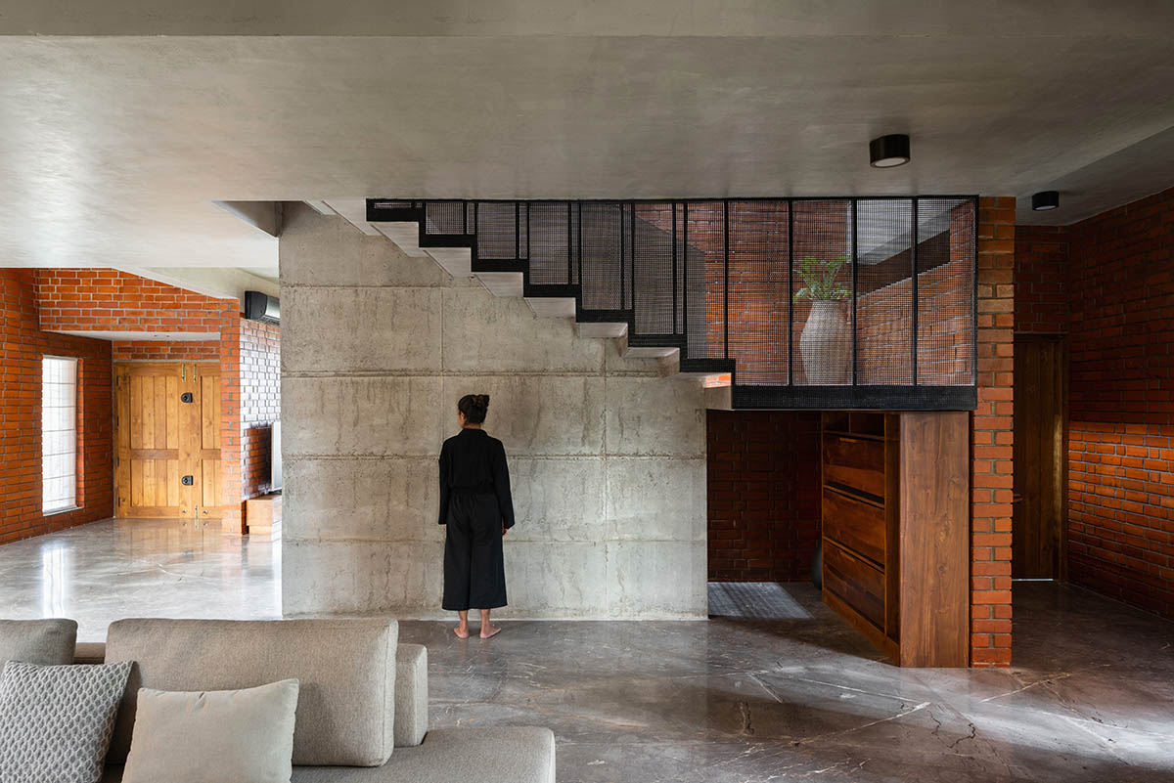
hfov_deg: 76.1
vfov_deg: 55.1
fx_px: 750
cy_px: 392
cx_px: 587
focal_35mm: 23
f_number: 8
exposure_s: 4
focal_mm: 23
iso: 400
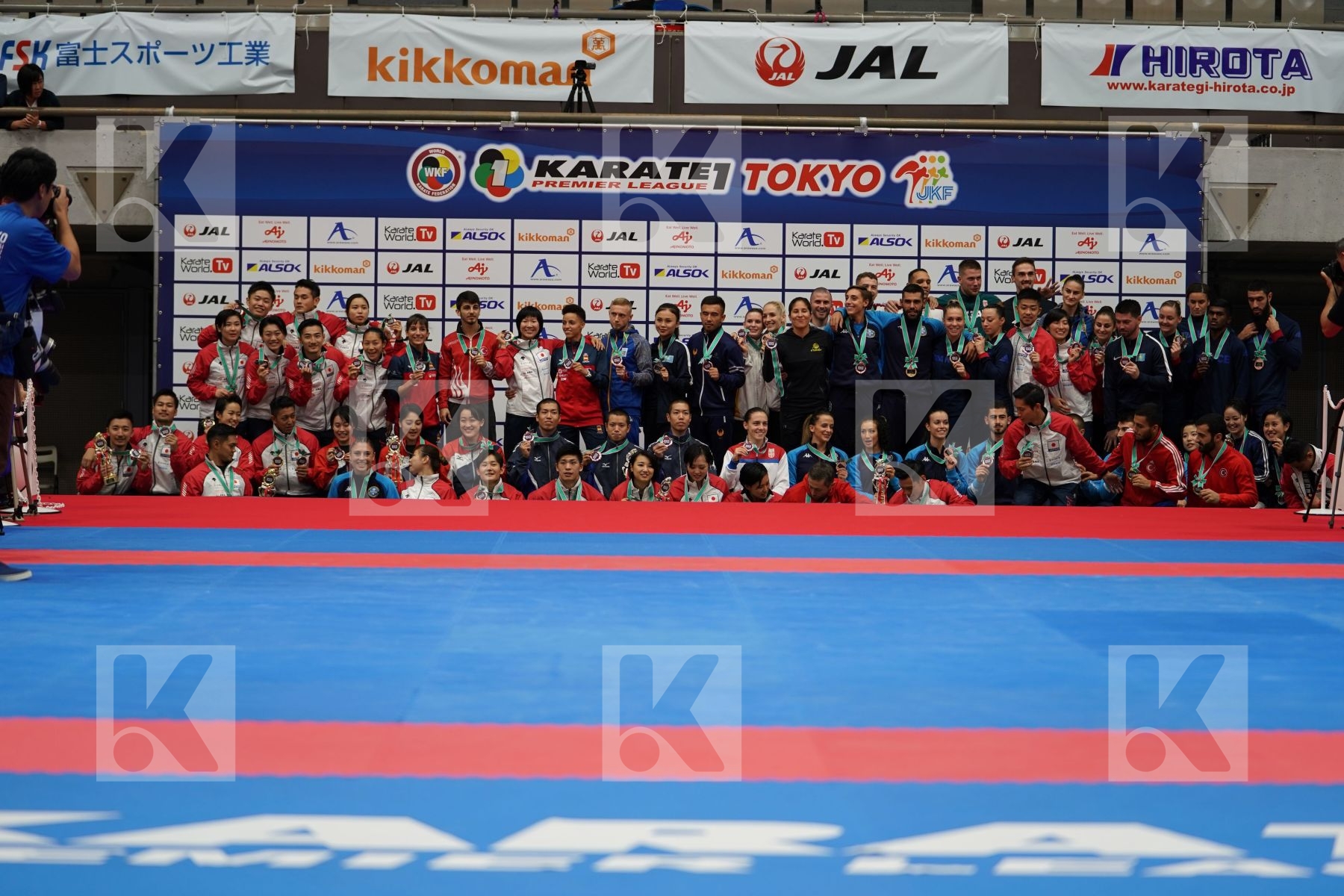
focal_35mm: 87
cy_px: 448
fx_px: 3248
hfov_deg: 23.4
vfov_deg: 15.7
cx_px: 672
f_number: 2.8
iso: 640
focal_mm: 87
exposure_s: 1/200
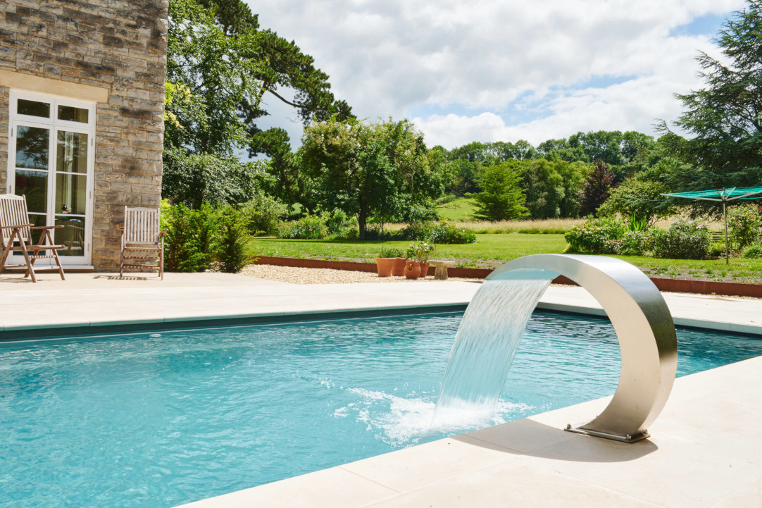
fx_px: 677
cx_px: 381
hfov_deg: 58.7
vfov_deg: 41.1
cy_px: 254
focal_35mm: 32
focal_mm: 32
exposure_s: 1/60
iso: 100
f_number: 18
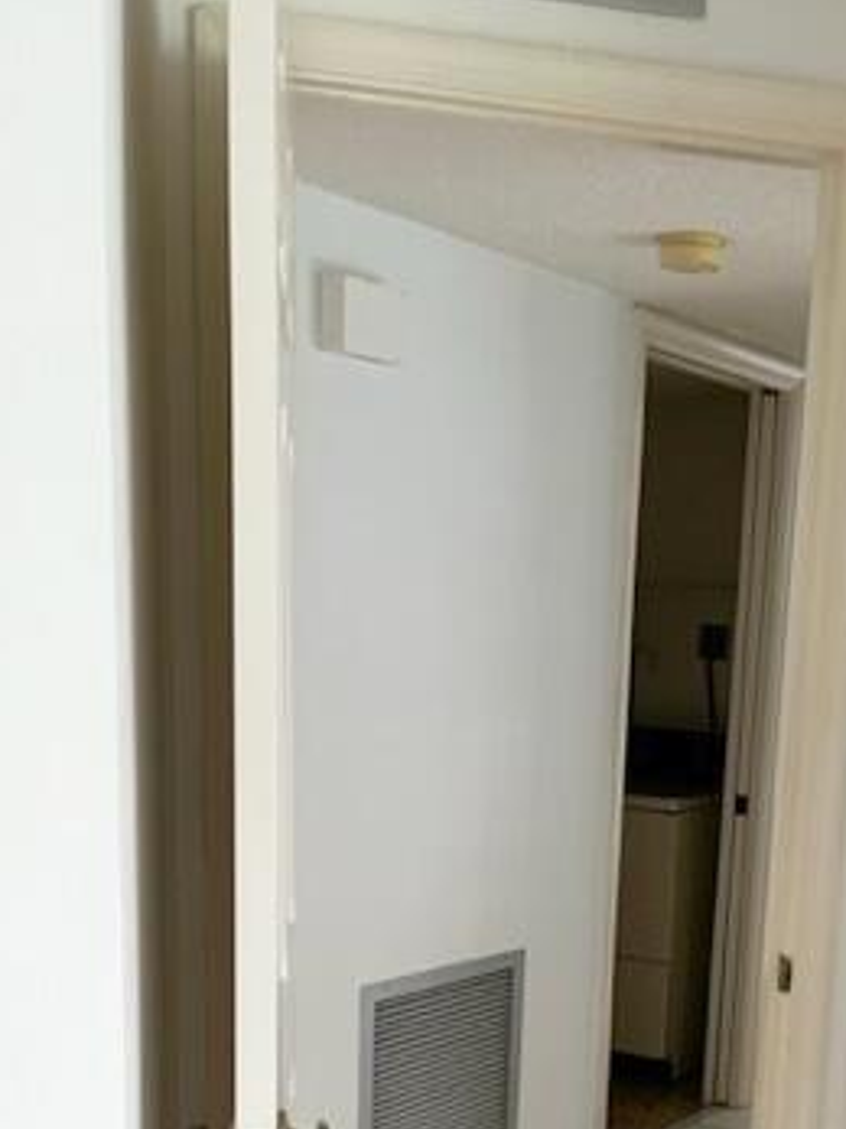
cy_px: 976
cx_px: 661
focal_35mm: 48
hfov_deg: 29.6
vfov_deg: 37.5
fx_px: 1565
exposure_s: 1/60
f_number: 1.6
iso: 125
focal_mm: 5.1
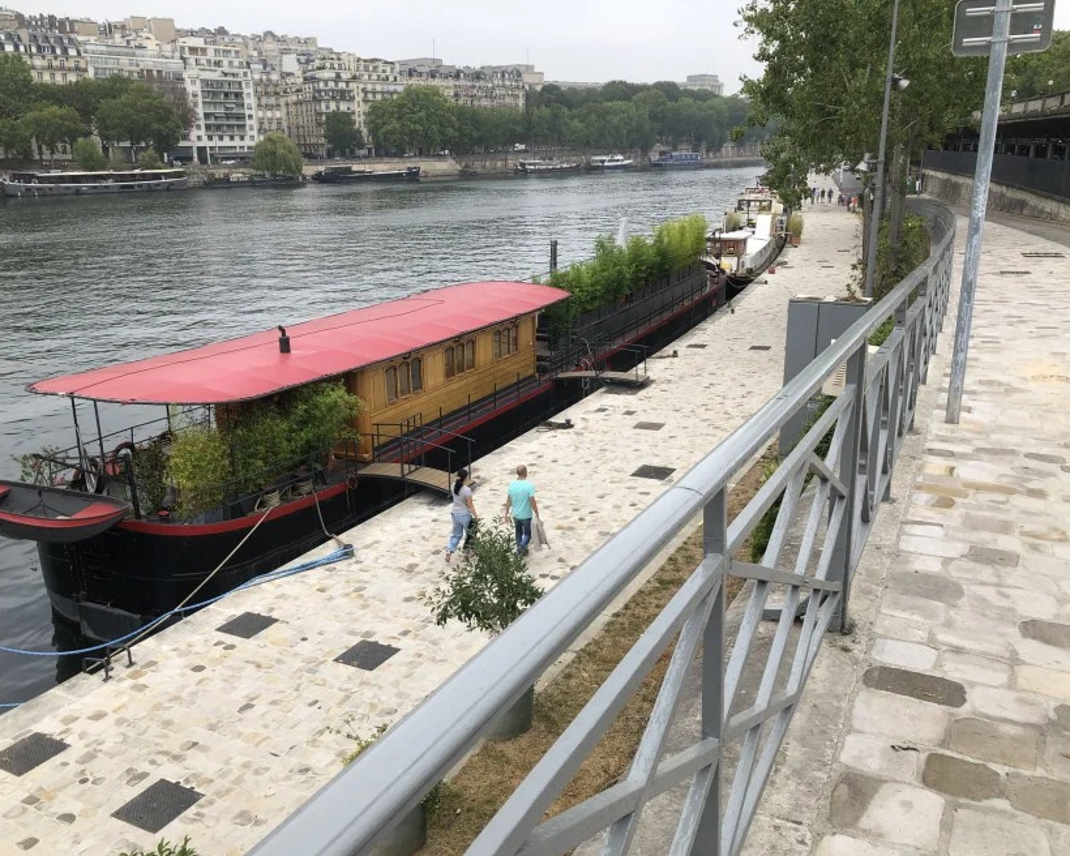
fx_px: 950
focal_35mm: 30
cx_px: 510
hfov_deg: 58.7
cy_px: 438
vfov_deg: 48.5
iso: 20
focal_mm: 4
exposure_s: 1/727
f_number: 1.8
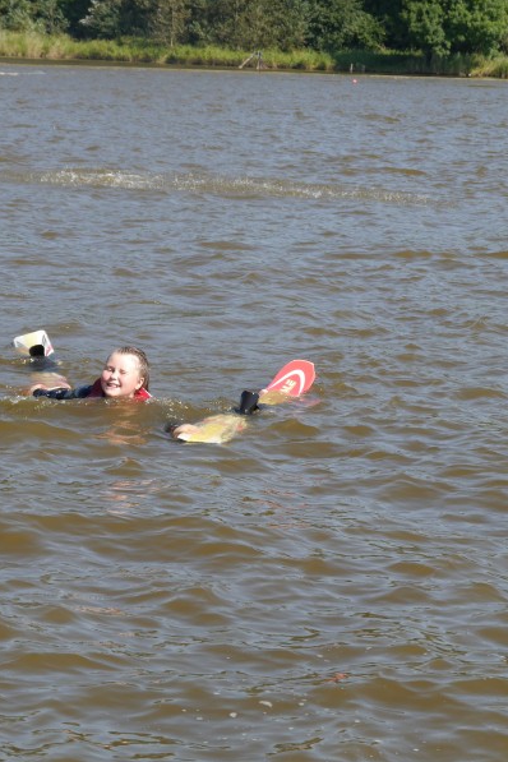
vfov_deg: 17.5
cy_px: 380
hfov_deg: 11.7
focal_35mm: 117
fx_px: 2476
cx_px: 283
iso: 160
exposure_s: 1/250
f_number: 8
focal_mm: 42
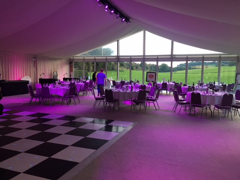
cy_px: 90
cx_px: 120
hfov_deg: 61.7
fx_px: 201
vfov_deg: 48.2
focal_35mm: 29
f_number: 2.2
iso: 200
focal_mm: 4.15
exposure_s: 1/33
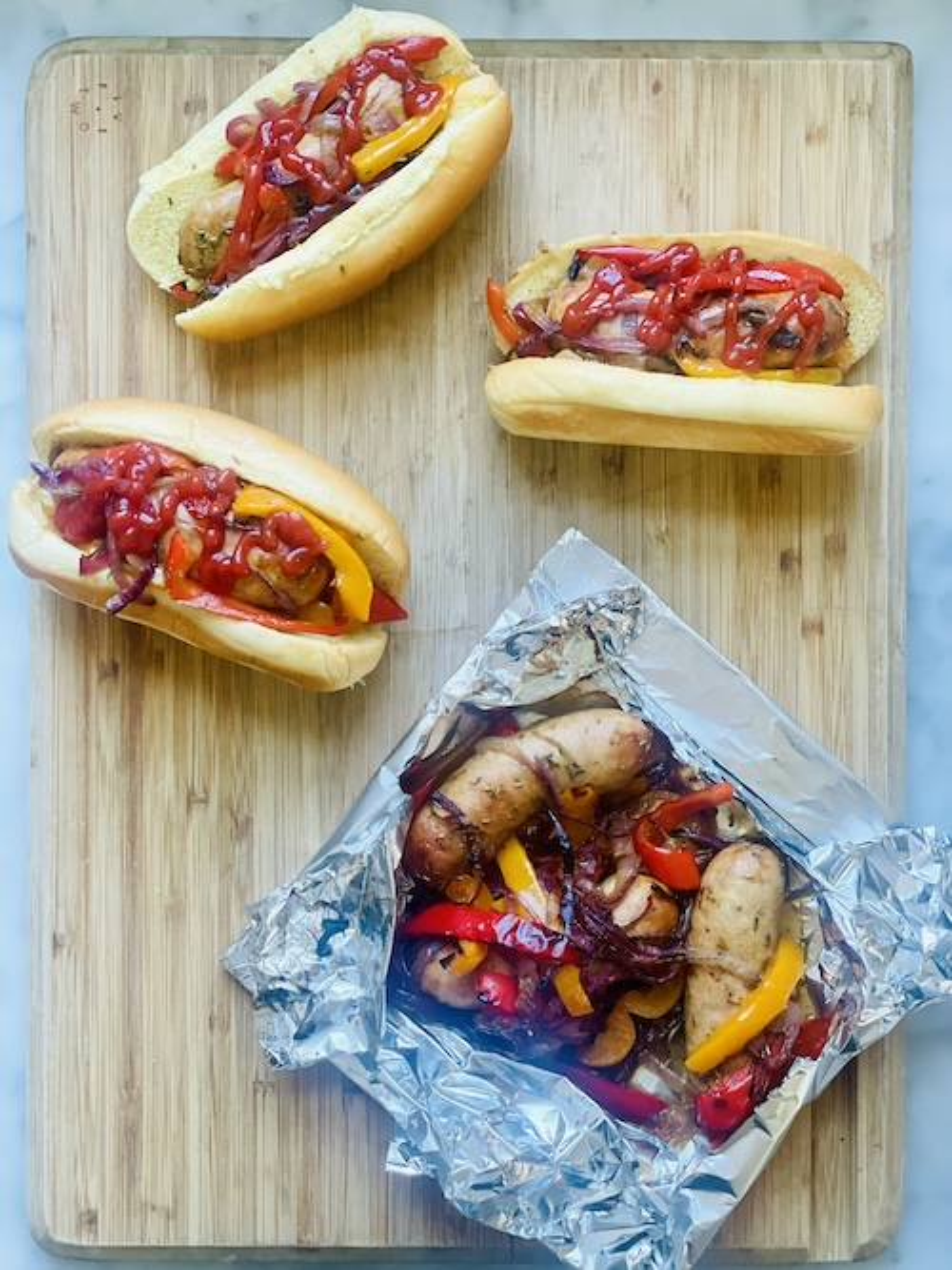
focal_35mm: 52
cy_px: 635
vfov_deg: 36.8
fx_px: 1907
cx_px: 476
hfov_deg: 28.0
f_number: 2
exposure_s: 1/110
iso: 250
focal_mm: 6
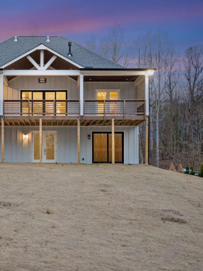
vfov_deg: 43.0
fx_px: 344
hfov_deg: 31.8
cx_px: 34
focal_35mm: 44
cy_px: 136
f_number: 9
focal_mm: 30
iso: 500
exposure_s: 1/4
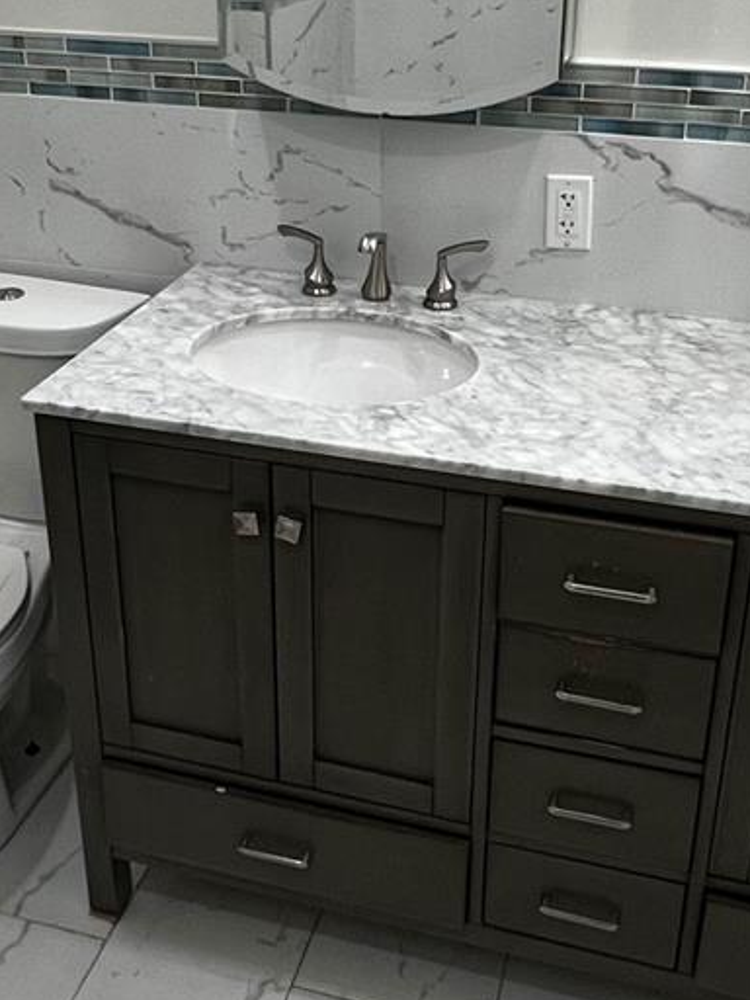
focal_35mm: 39
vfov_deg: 47.1
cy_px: 338
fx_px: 1127
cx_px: 387
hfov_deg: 36.8
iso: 200
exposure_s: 1/120
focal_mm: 1.57
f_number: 1.8
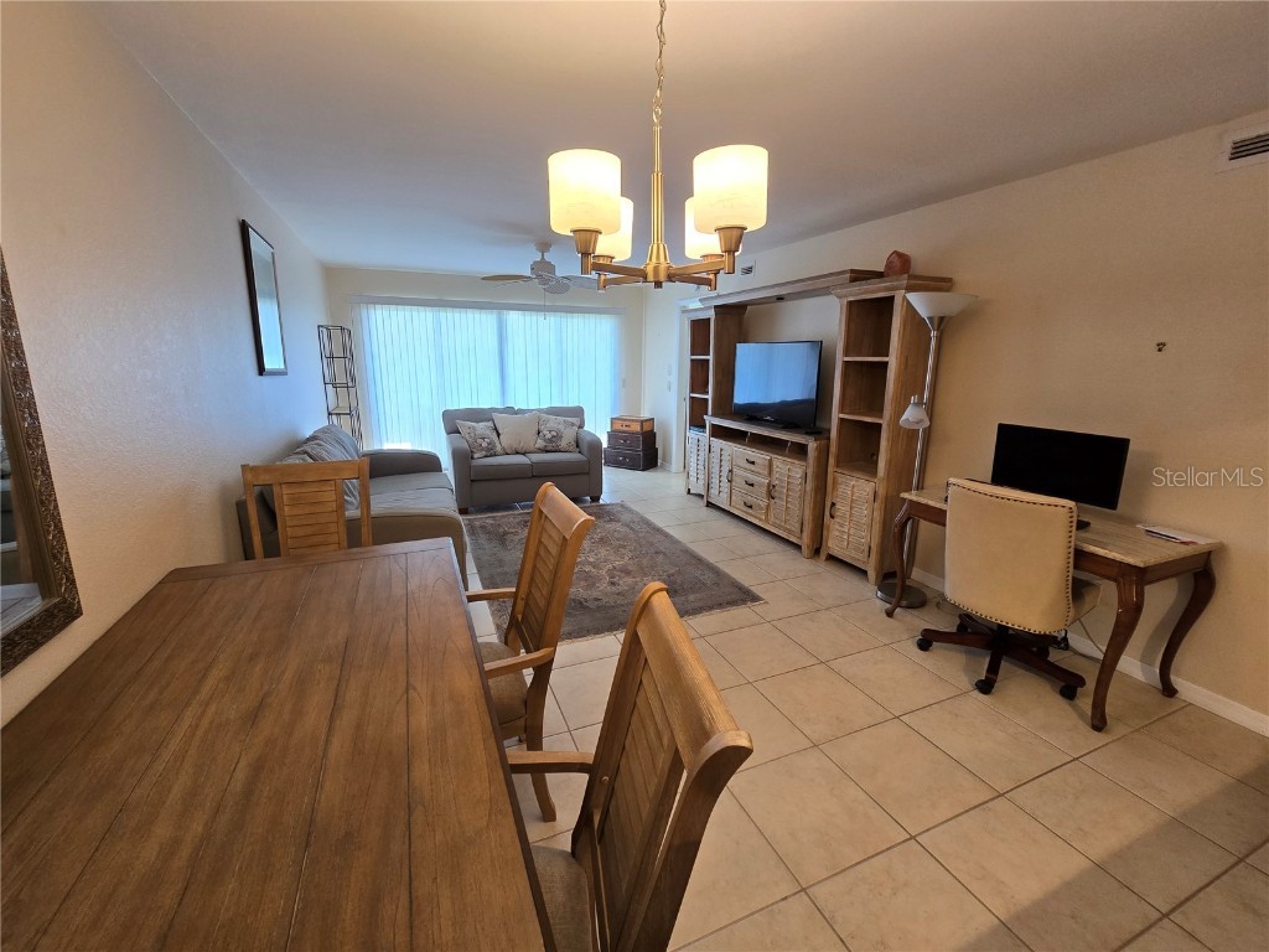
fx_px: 477
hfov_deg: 106.2
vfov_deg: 89.9
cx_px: 634
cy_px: 476
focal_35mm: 13
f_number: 2.2
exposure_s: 1/60
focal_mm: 2.2
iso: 125
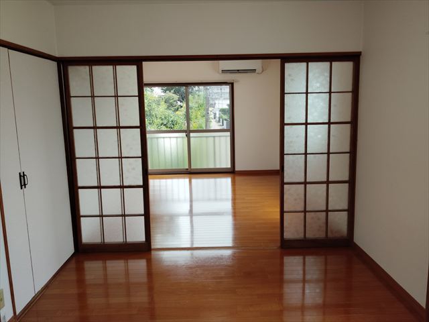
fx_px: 359
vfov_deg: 48.2
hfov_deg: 61.7
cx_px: 214
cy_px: 161
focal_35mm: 29
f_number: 1.8
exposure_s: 1/256
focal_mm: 4.25
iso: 50
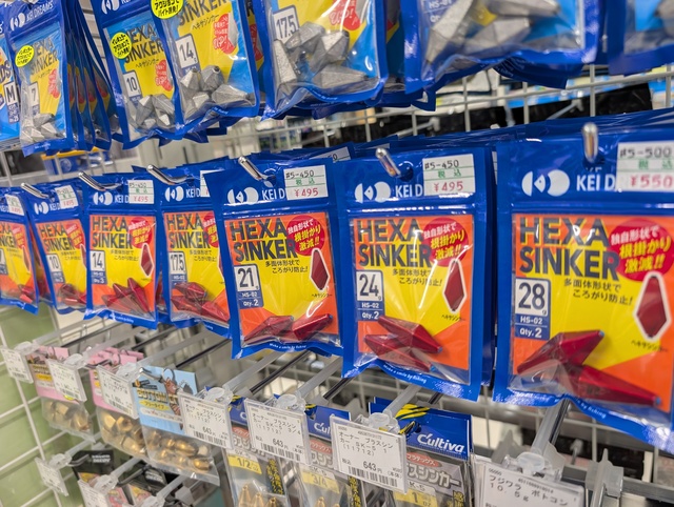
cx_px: 337
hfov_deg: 71.5
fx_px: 468
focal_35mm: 24
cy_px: 254
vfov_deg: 56.9
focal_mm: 6.9
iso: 109
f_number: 1.68
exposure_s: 1/103
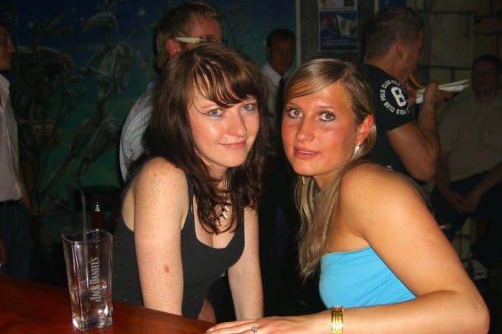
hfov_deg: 48.5
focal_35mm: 40
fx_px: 558
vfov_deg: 33.3
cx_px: 251
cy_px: 188
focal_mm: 7.9
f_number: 2.8
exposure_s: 1/60
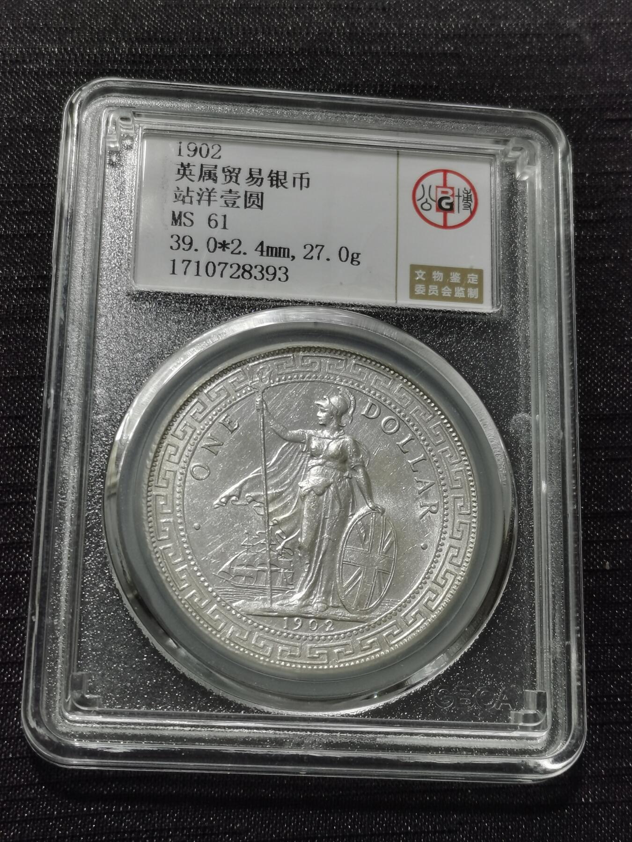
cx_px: 316
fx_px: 1607
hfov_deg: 22.3
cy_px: 421
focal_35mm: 66
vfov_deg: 29.4
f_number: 1.8
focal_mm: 5.58
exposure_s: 1/132
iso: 50
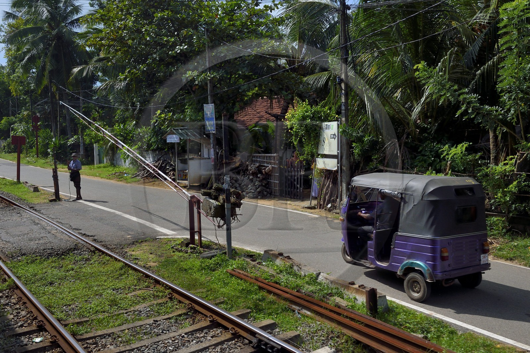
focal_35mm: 35
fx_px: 515
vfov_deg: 37.8
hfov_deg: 54.4
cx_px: 265
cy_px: 176
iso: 1600
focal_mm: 35
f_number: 16
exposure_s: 1/1250
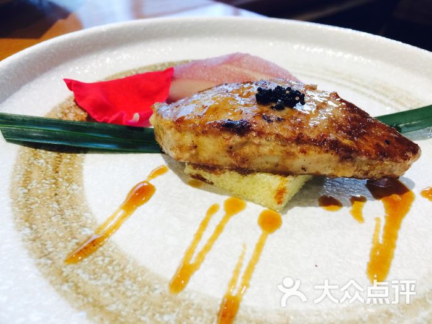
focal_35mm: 29
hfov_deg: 61.7
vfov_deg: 48.2
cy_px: 162
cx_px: 216
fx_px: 362
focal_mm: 4.15
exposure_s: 1/33
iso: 40
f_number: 2.2
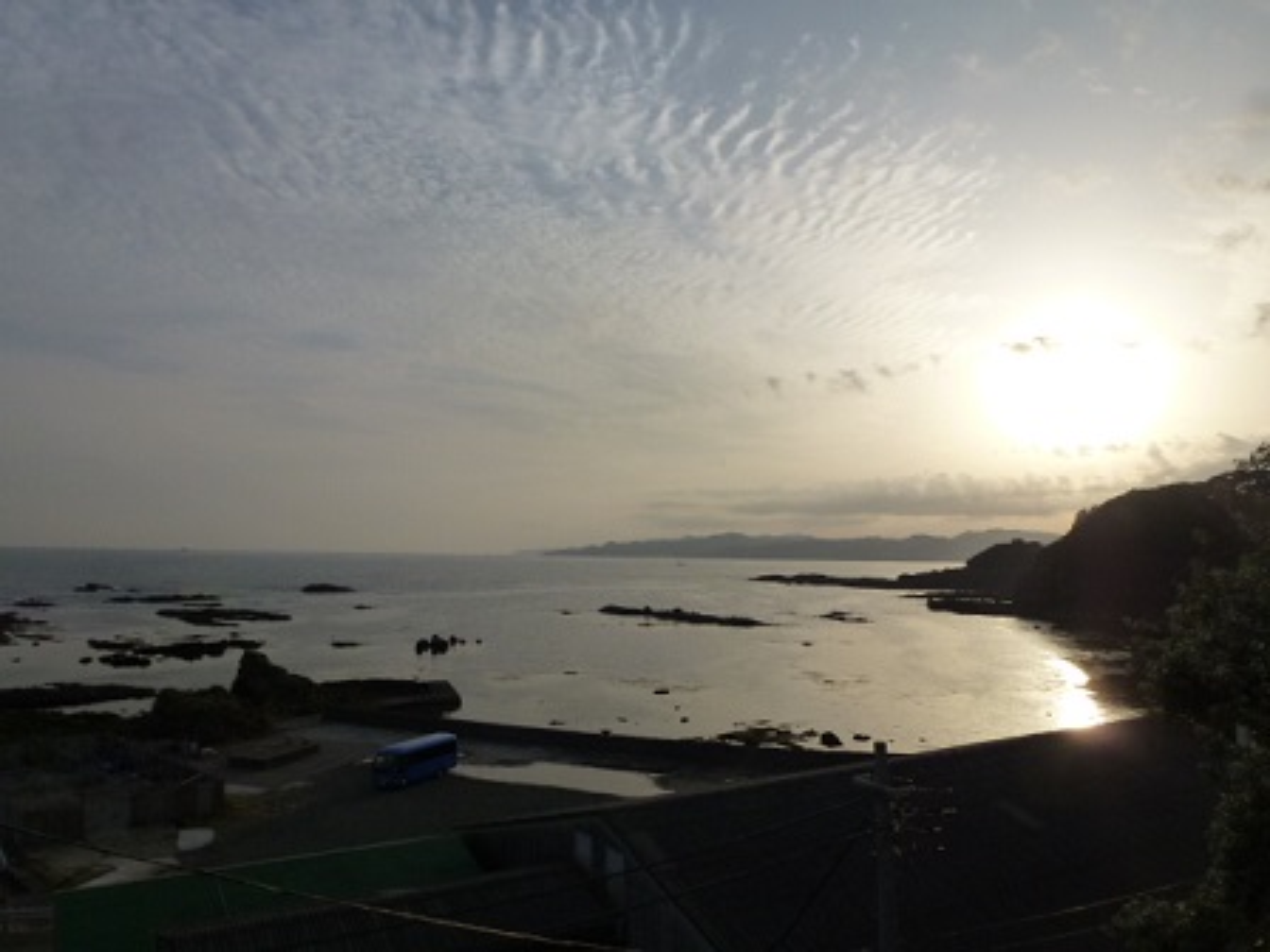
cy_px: 476
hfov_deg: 71.6
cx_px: 635
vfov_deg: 56.8
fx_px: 881
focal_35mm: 24
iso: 160
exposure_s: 1/2000
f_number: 4.5
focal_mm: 4.3
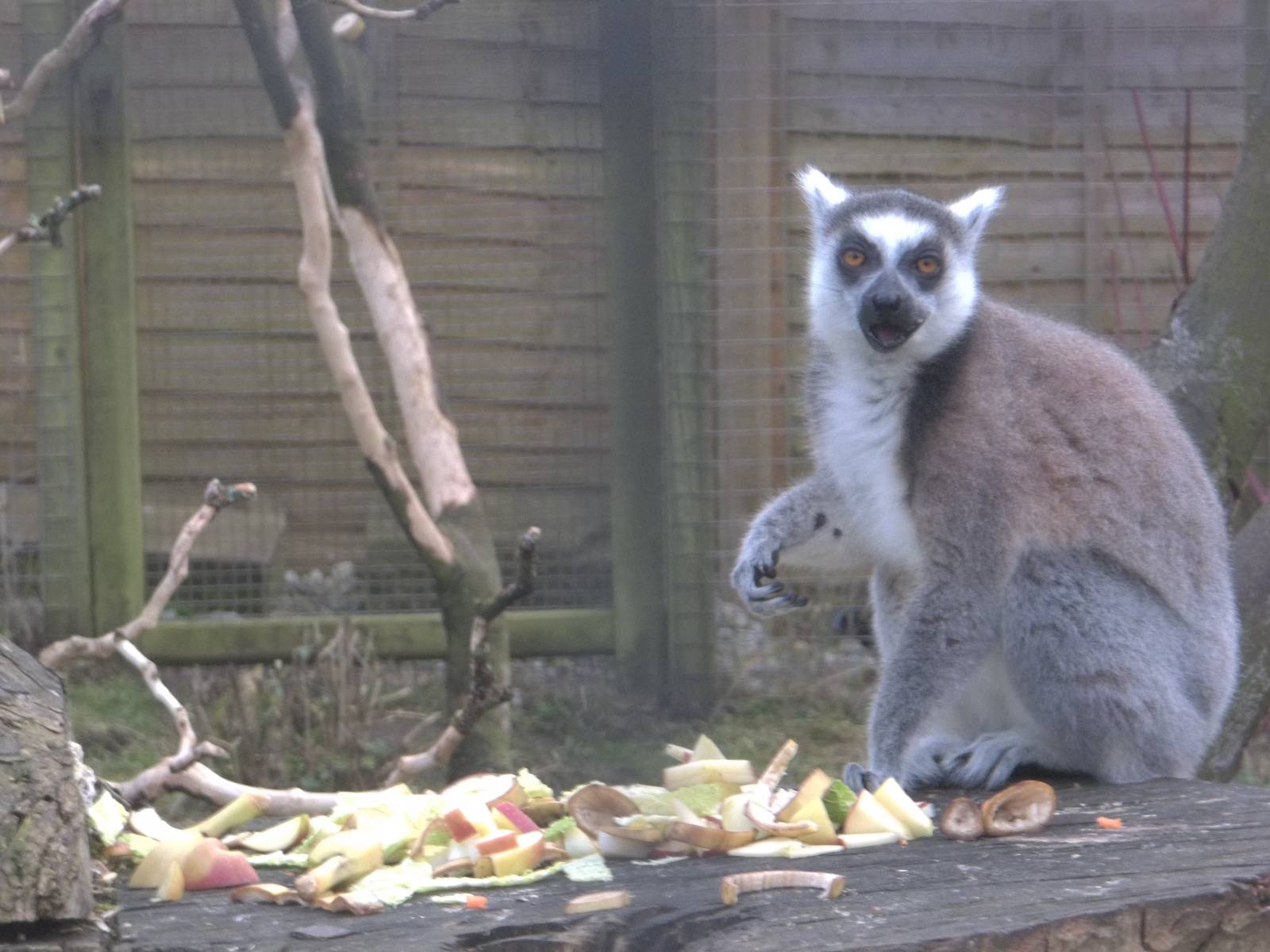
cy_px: 476
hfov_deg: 12.0
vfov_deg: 9.0
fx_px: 6054
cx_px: 635
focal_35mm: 165
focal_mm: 29.5
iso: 160
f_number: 5.9
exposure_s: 1/40
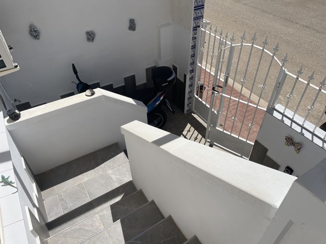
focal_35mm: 26
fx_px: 245
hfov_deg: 67.3
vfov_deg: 53.0
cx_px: 163
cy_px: 122
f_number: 1.6
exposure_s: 1/8403
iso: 32
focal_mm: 4.2
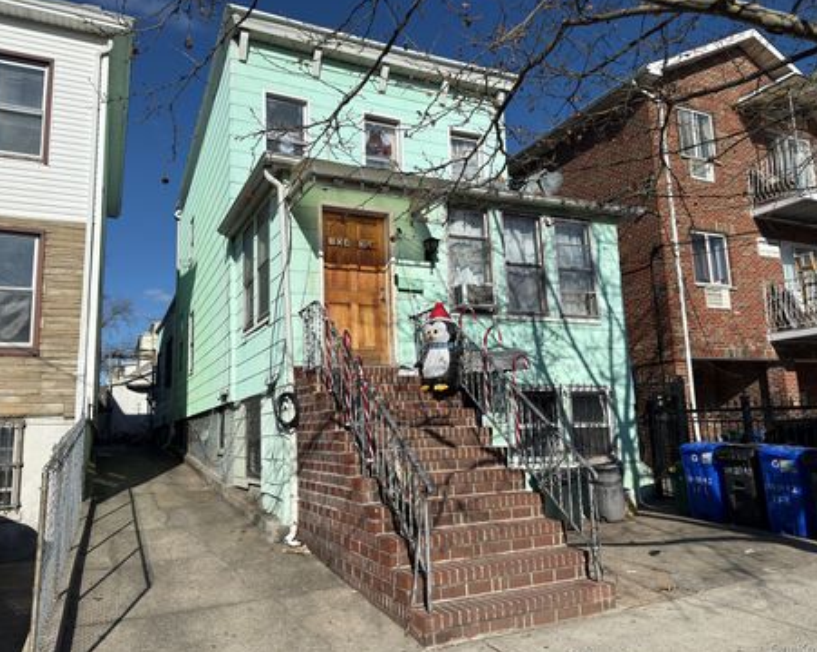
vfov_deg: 54.9
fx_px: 628
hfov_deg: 66.1
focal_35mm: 26
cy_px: 320
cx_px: 408
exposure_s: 1/8264
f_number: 1.78
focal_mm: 6.76
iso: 64
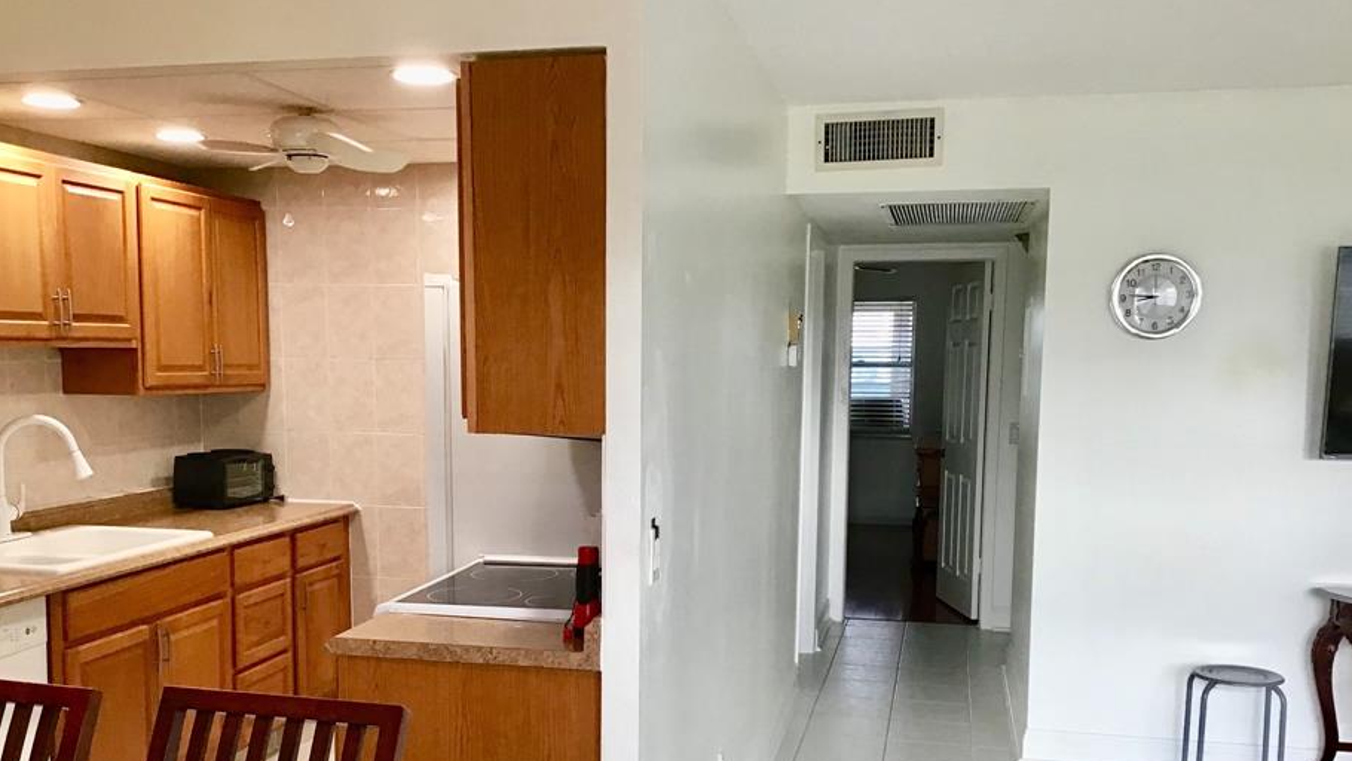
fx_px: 1362
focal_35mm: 38
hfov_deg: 52.7
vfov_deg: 30.9
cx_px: 615
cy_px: 520
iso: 40
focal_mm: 3.3
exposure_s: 1/30
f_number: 2.4
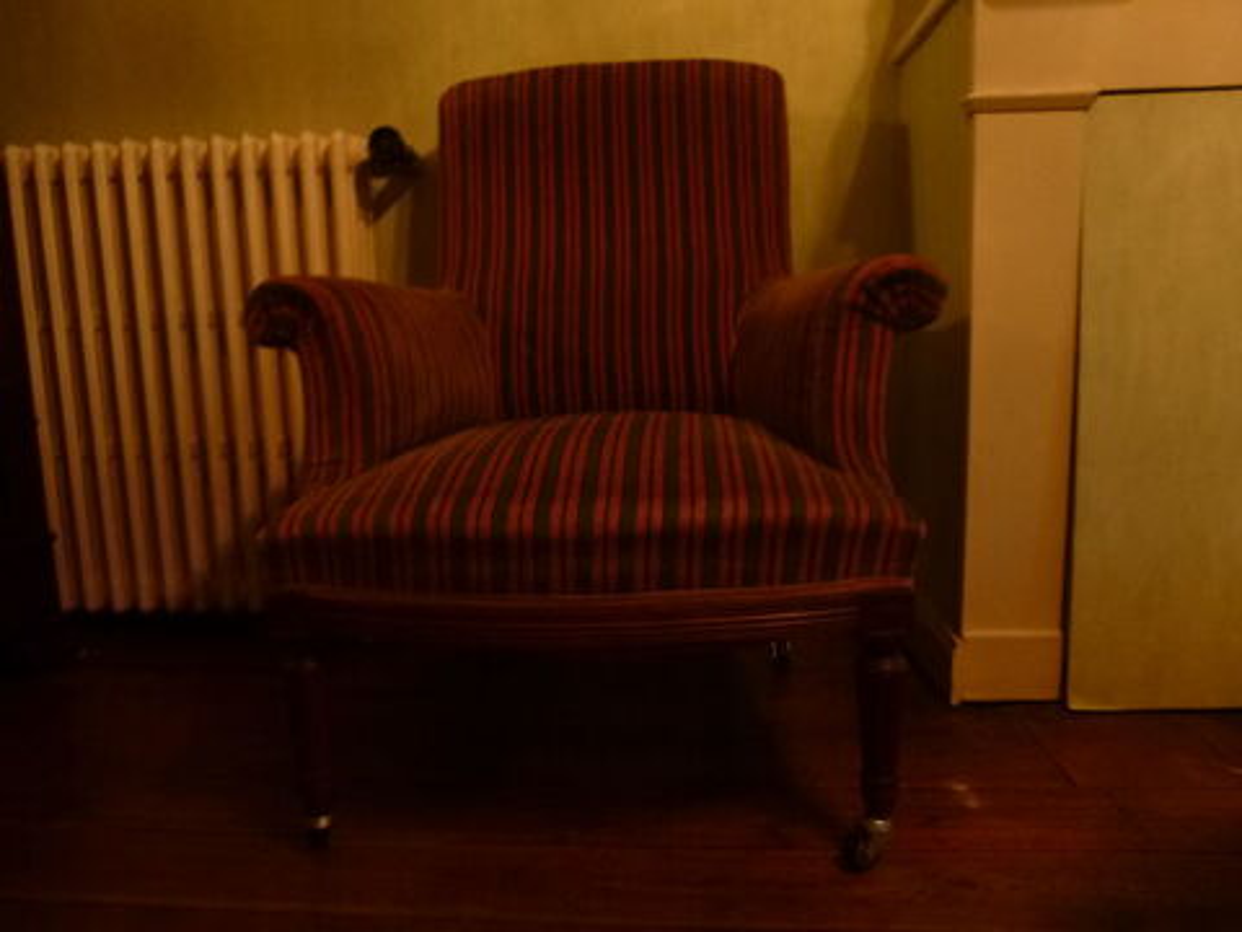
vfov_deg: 54.9
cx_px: 621
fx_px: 897
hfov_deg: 69.4
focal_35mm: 25
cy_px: 466
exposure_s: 1/8
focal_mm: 4.5
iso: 400
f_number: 3.9
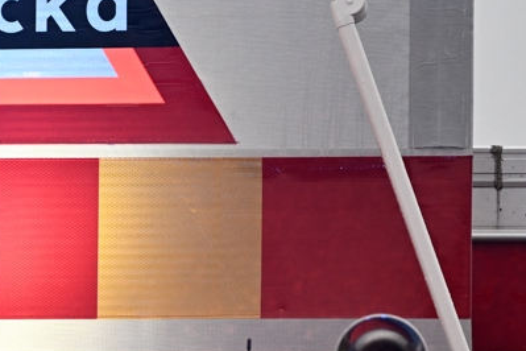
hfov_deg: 3.5
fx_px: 8474
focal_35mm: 580
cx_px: -167
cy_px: -17
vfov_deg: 2.4
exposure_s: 1/250
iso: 1100
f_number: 4
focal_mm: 170
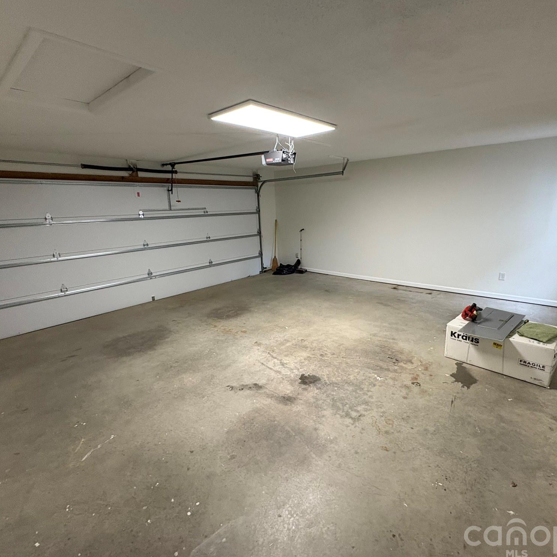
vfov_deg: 84.0
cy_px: 277
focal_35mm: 17
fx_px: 309
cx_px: 306
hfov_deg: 83.7
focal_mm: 2.22
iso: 400
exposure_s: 1/60
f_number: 2.2
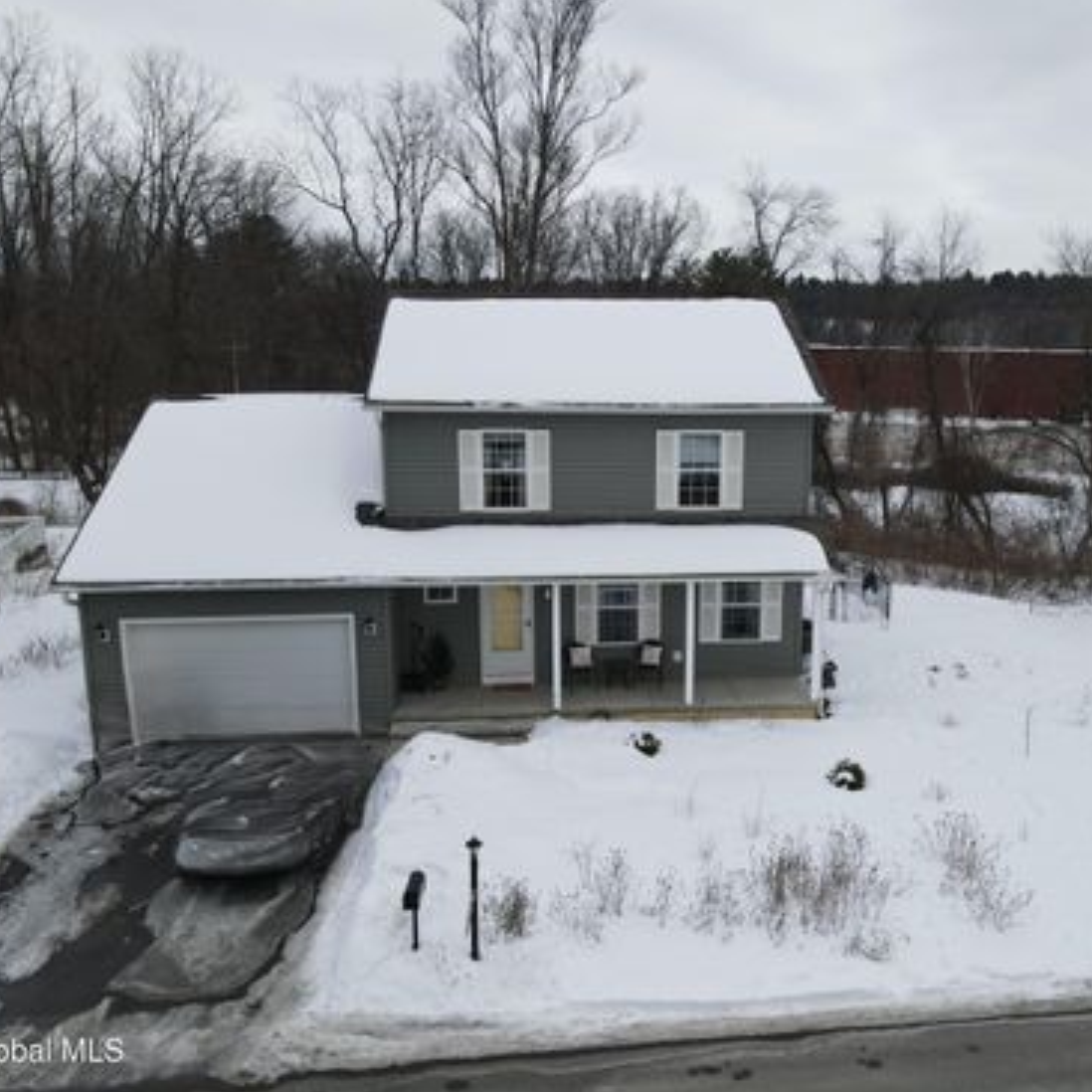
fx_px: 1035
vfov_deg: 55.6
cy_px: 542
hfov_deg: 54.8
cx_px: 704
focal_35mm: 29
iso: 100
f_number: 2.8
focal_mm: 4.5
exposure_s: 1/500
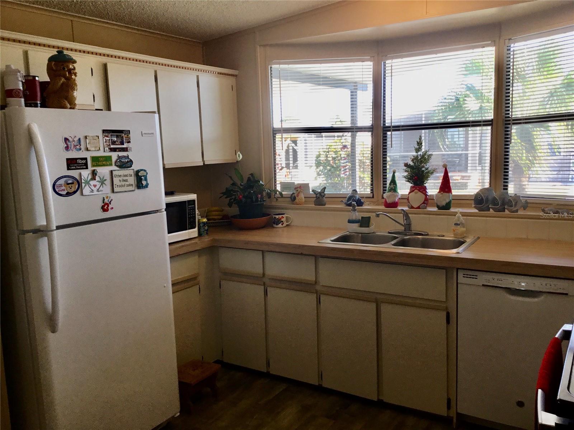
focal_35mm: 31
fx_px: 514
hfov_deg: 58.4
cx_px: 287
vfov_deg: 45.4
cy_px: 215
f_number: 2.4
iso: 32
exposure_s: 1/60
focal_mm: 3.3
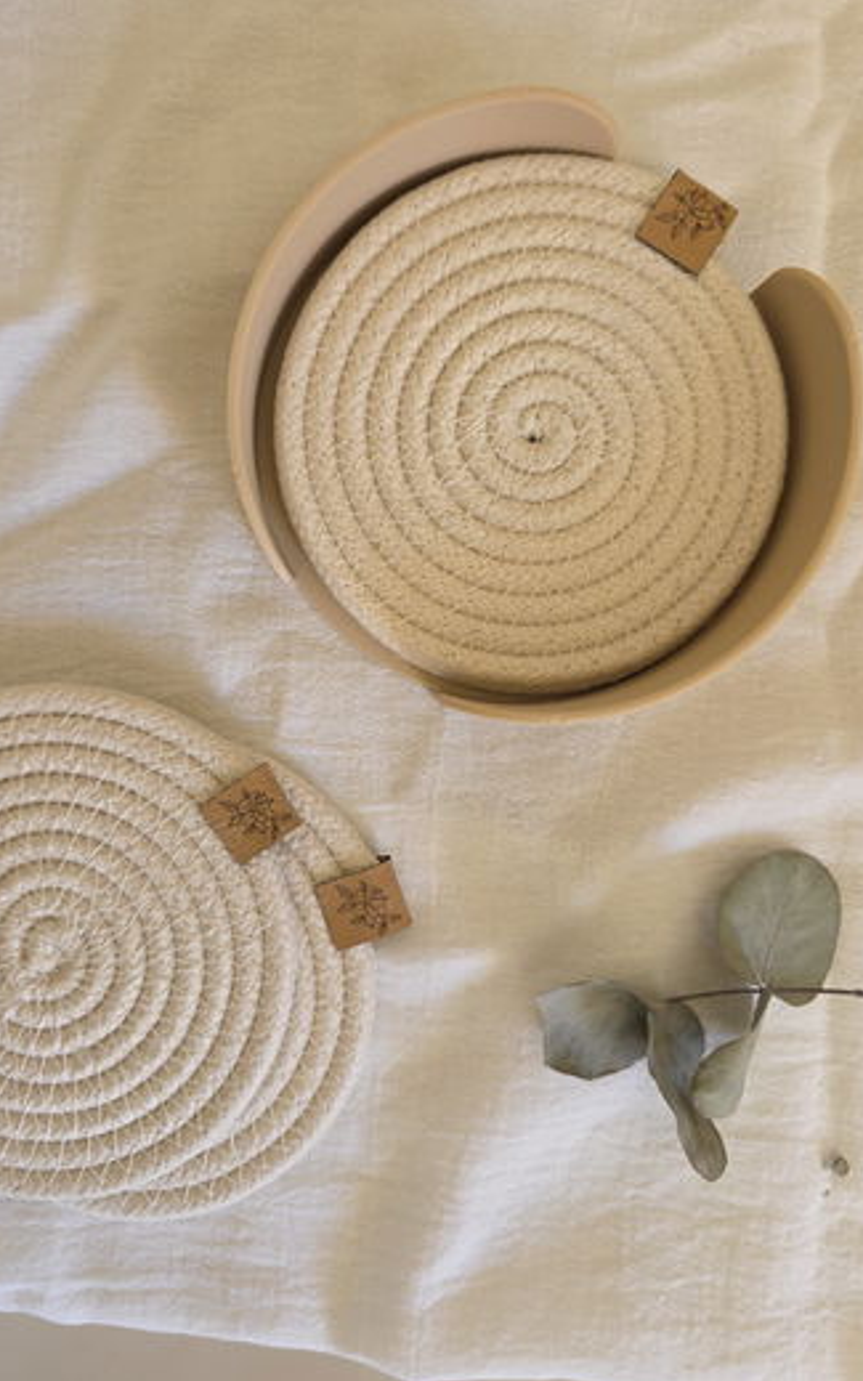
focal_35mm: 25
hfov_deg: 48.9
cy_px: 679
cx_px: 337
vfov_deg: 72.5
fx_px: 941
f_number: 1.7
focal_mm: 6.3
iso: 125
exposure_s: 1/100
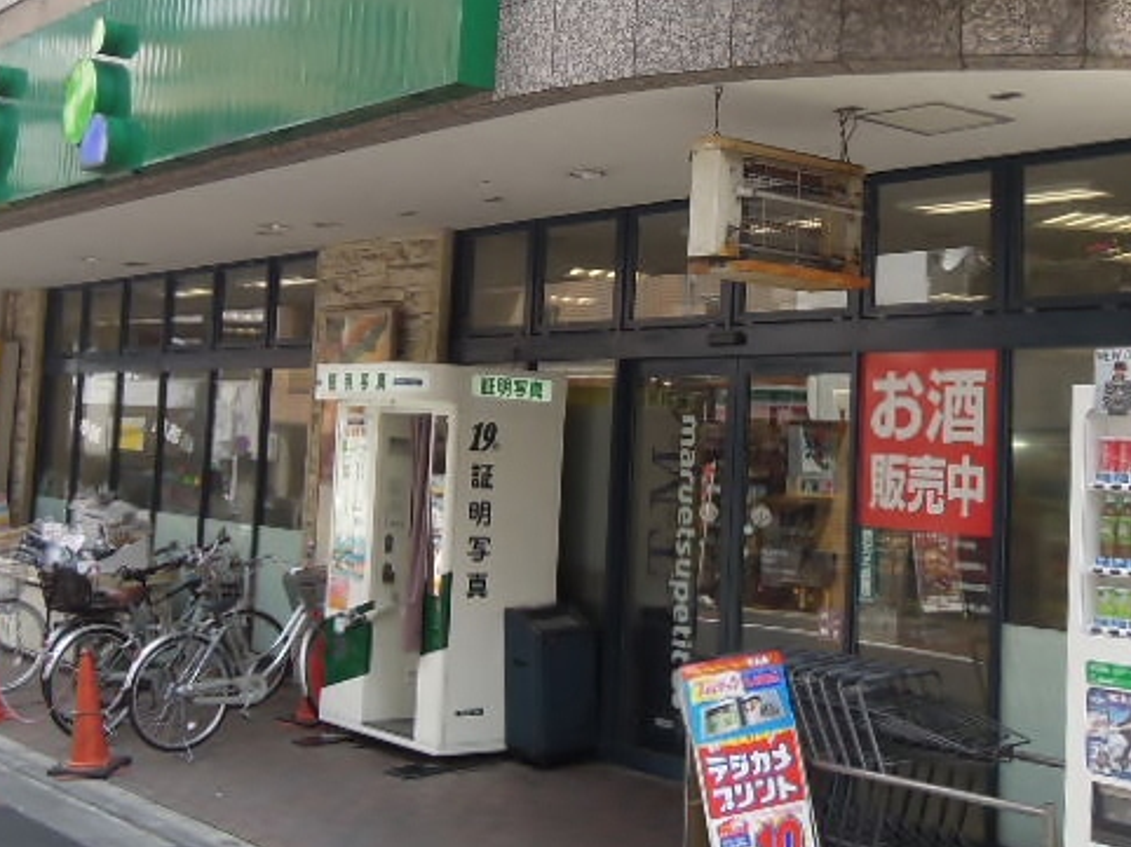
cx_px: 570
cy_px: 256
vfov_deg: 28.3
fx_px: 1665
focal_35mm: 51
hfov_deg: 37.5
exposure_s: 1/500
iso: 160
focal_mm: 4.3
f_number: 2.8
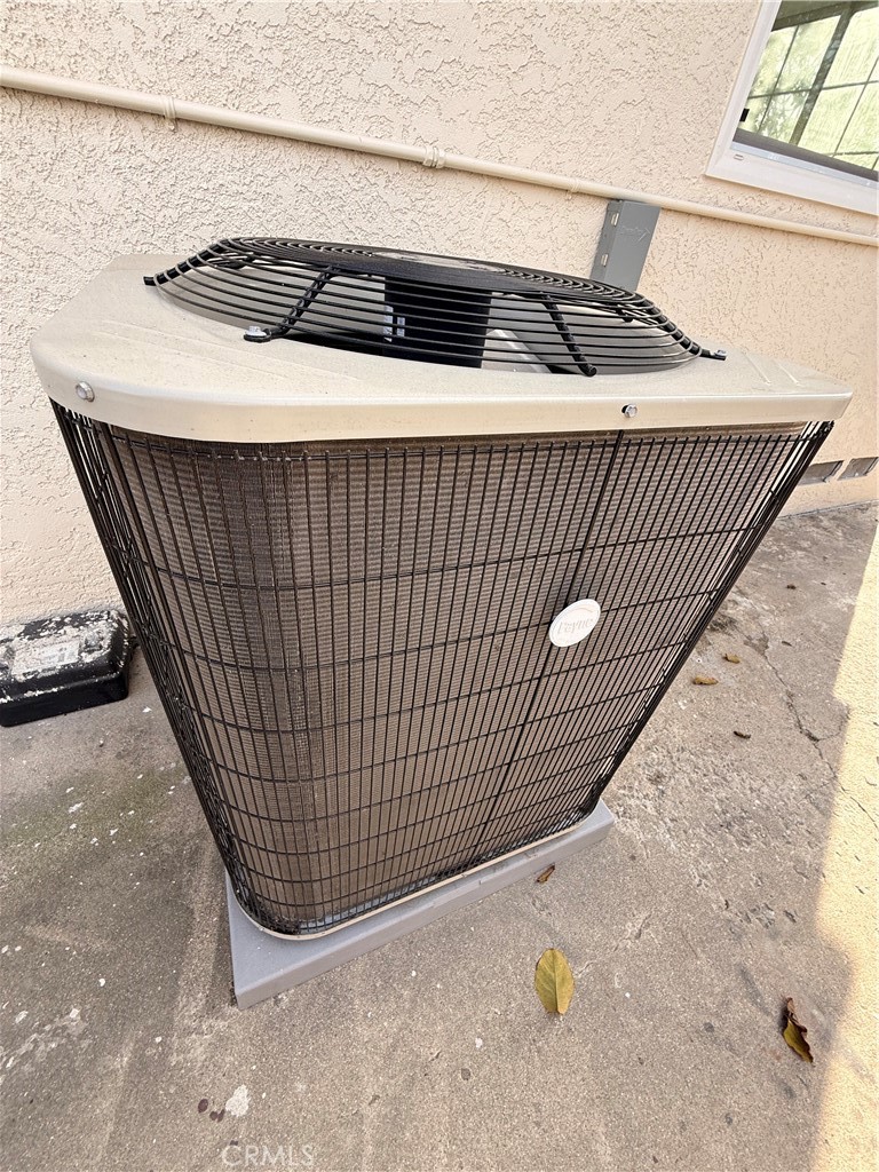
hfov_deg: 85.7
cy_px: 586
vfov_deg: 102.1
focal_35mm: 14
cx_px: 440
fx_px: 474
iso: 50
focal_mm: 2.22
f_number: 2.2
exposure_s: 1/184
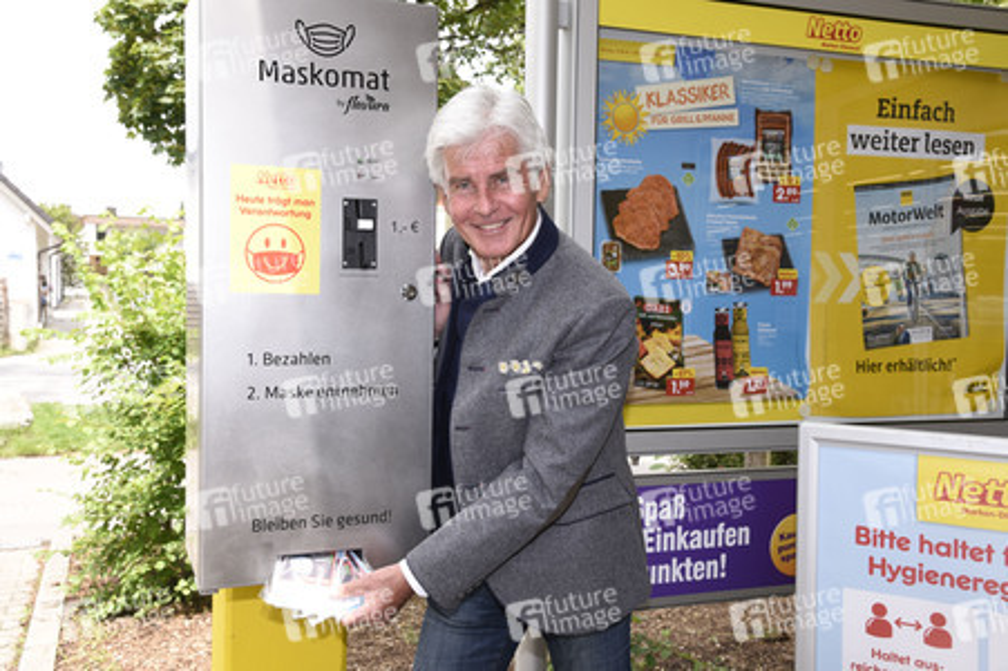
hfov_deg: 50.7
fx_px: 1063
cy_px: 336
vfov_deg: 35.0
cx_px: 504
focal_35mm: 38
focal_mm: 38
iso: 320
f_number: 8
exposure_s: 1/160
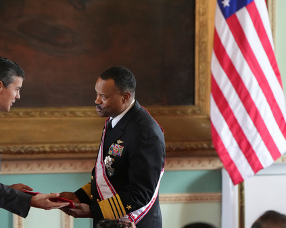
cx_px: 117
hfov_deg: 7.2
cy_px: 114
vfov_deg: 5.8
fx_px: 2259
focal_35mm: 267
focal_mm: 157
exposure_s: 1/500
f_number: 2.8
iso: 4000
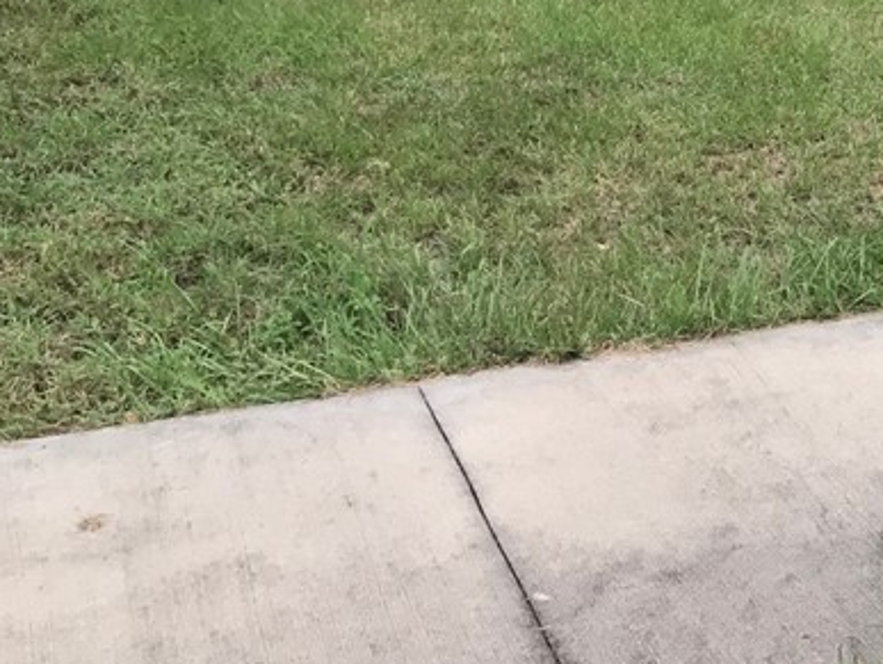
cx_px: 1123
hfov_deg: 23.5
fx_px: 1889
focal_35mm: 74
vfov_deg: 18.5
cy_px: -199
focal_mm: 3.99
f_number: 1.8
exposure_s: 1/40
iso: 25
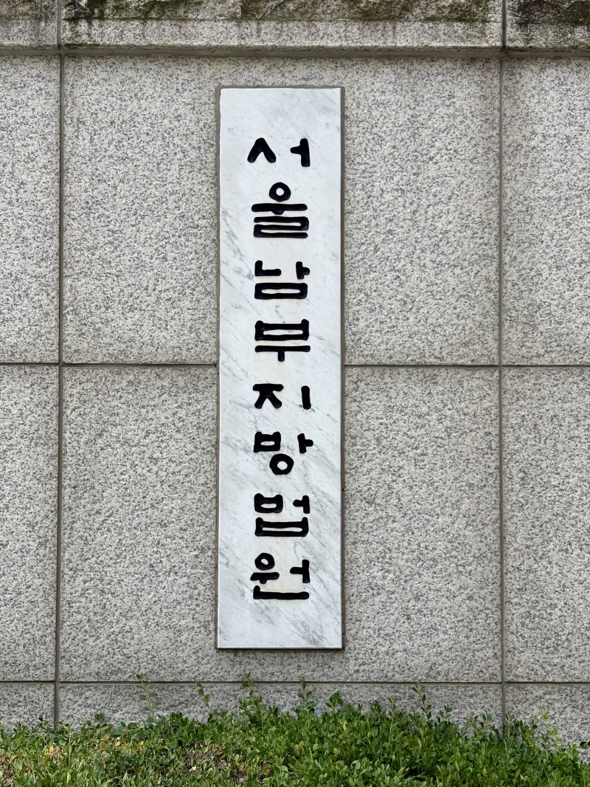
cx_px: 295
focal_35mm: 52
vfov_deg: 36.8
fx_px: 1181
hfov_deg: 28.0
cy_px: 394
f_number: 1.6
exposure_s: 1/861
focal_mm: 5.96
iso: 32
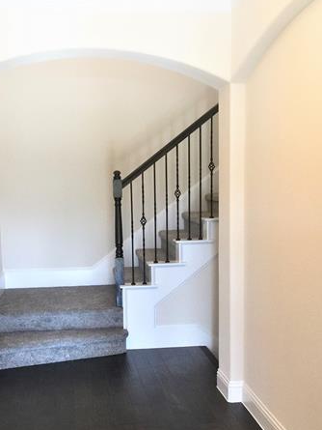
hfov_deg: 29.1
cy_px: 286
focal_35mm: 50
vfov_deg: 37.8
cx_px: 139
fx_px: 620
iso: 50
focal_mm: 4.15
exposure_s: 1/30
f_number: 2.2
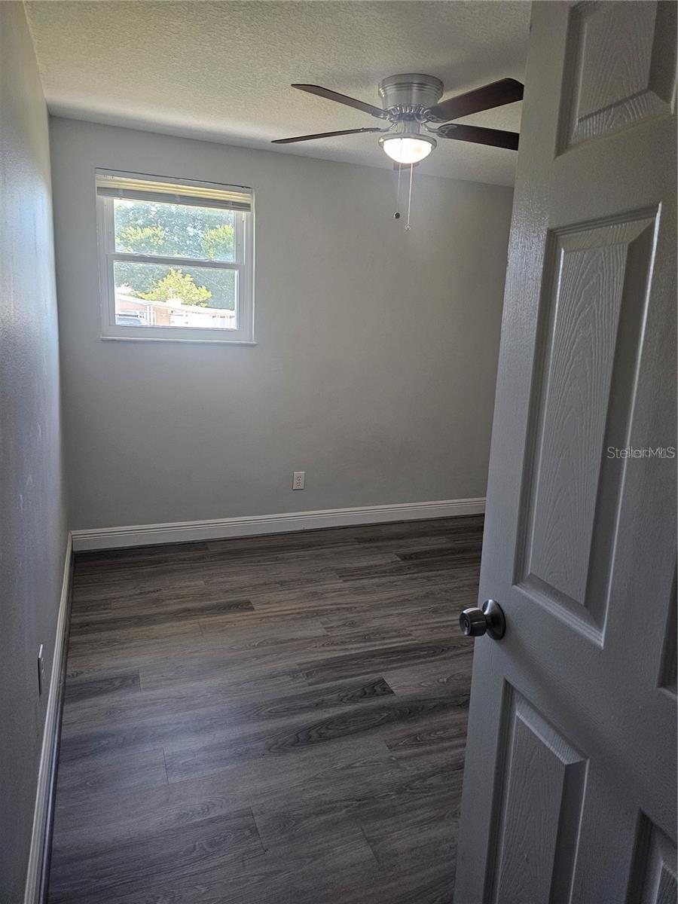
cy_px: 452
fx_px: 601
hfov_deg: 58.9
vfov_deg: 73.9
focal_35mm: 23
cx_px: 339
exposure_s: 1/120
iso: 320
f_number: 1.7
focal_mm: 6.3
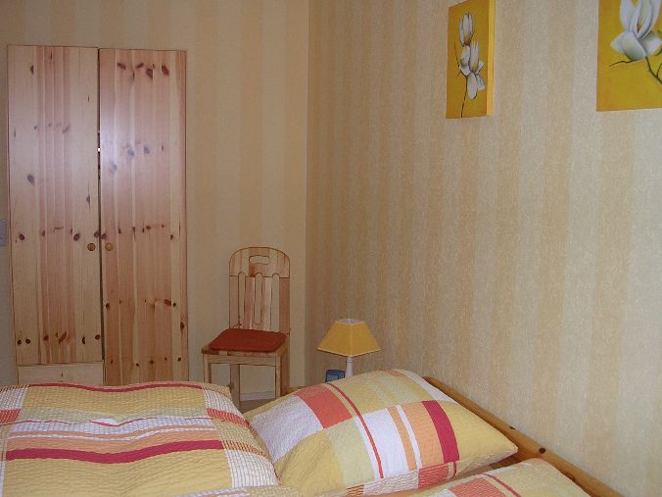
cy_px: 248
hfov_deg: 49.0
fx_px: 727
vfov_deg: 37.7
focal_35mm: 38
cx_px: 331
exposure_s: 1/60.1
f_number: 2.8
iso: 55
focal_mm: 5.8
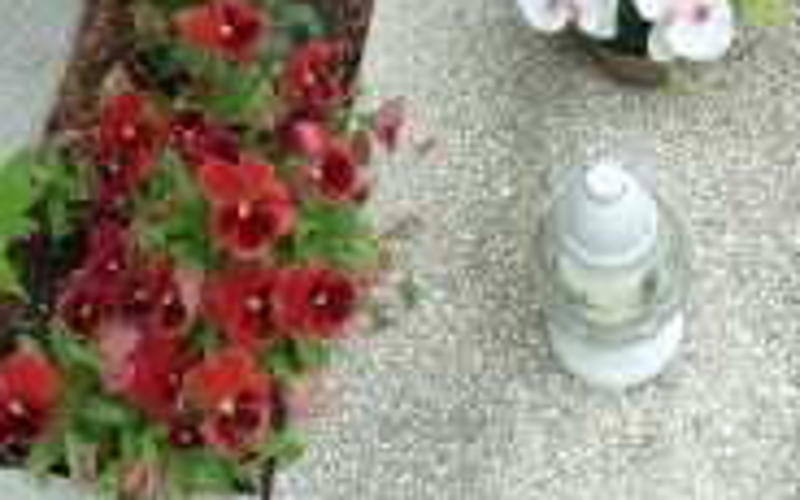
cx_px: 465
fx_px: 1504
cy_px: -252
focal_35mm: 69
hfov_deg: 29.7
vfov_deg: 17.0
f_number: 3.3
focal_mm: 4.1
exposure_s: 1/100
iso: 250
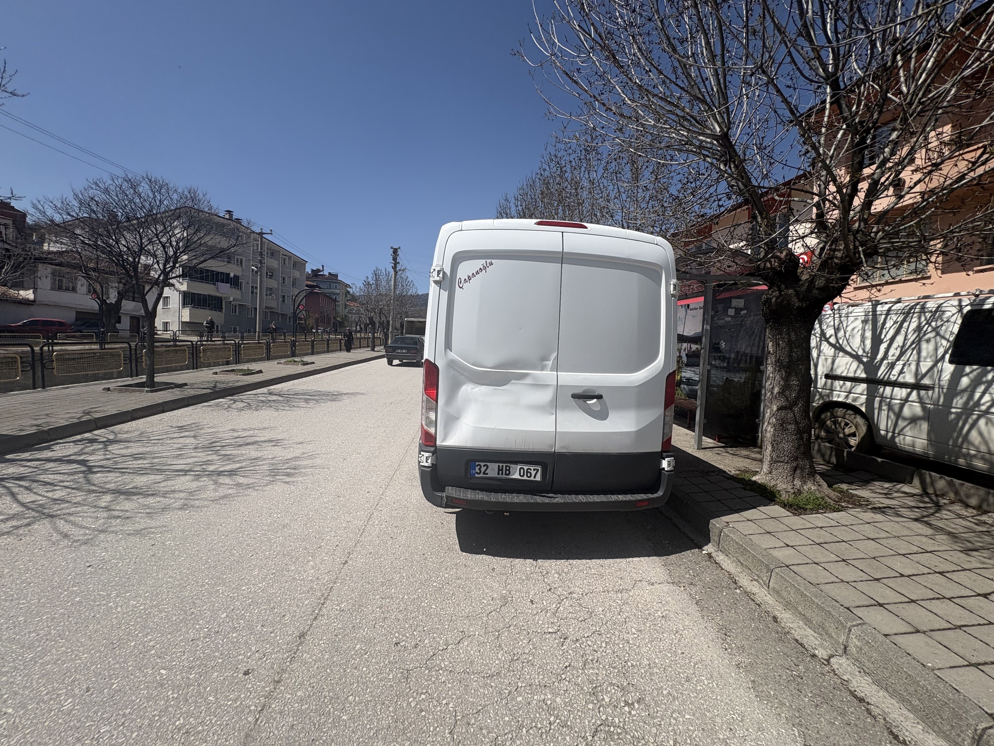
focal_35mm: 14
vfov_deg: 85.7
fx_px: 402
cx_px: 497
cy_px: 373
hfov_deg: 102.1
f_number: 2.2
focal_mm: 2.22
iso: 50
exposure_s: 1/3247
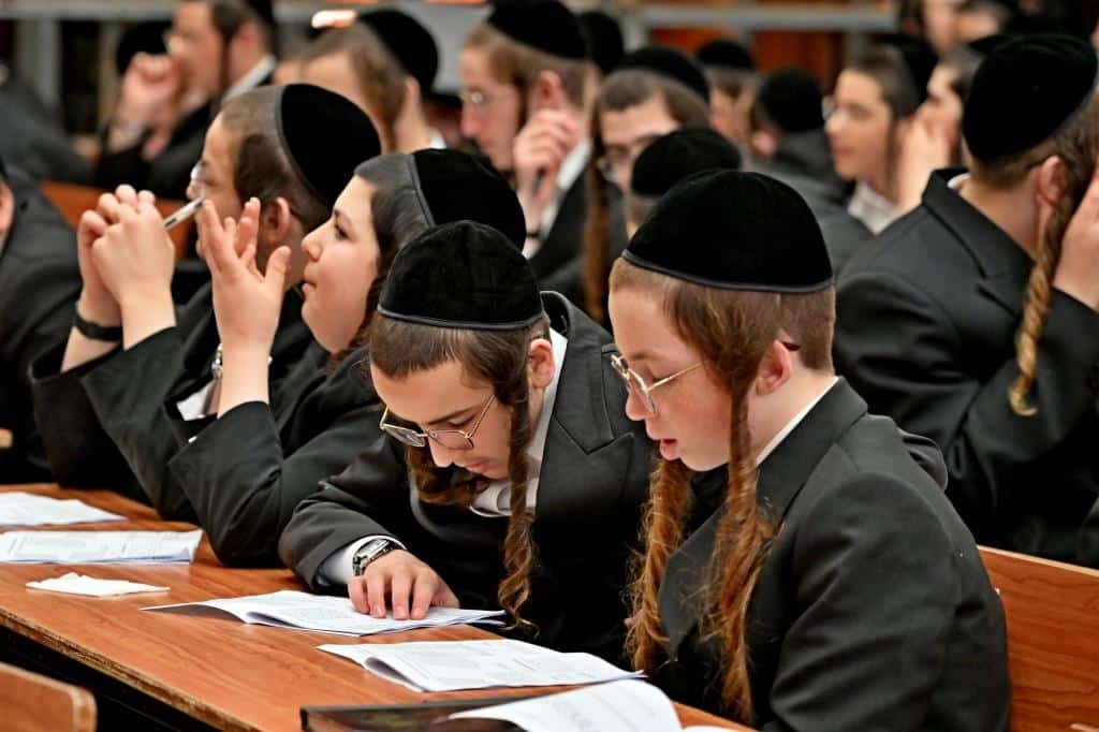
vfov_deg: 7.6
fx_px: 5493
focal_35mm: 180
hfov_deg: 11.4
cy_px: 366
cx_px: 550
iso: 800
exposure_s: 1/320
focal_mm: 120
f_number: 4
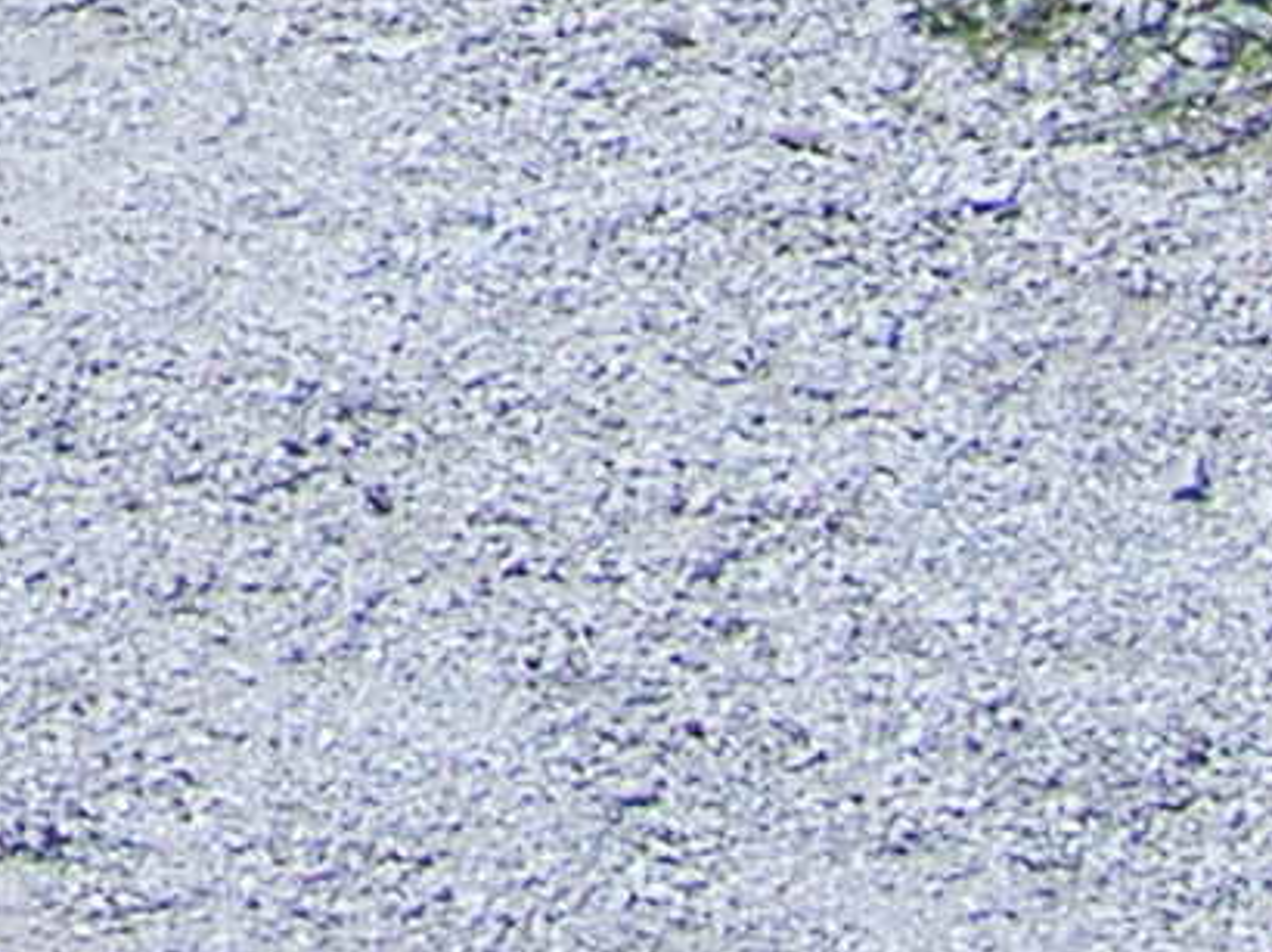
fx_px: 8190
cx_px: -2010
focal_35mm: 223
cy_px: -2245
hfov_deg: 8.0
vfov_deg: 6.0
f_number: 7.1
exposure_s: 1/320
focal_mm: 7.4
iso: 50
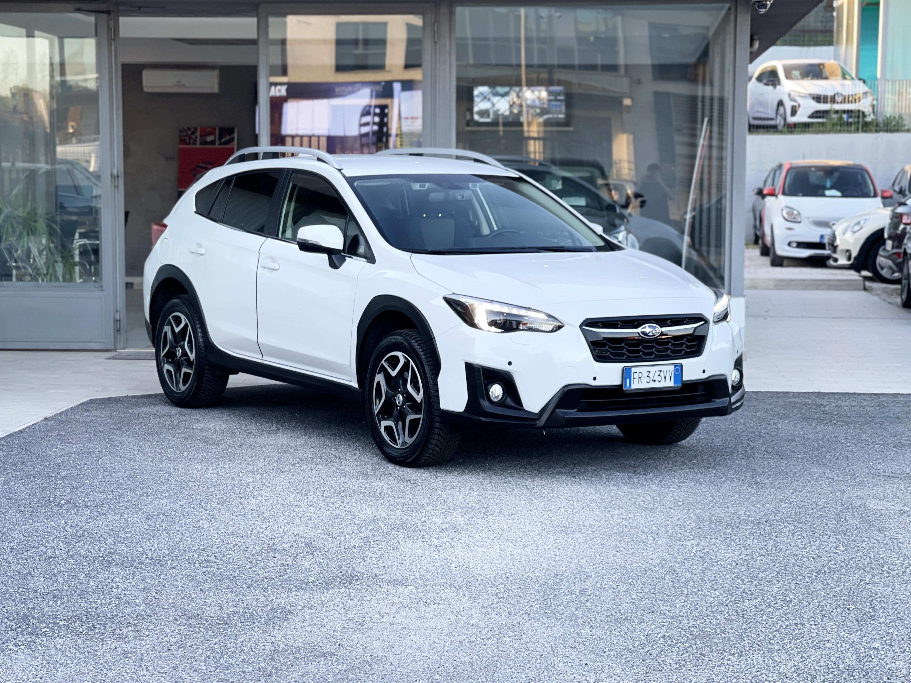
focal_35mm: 64
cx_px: 456
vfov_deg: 22.9
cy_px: 342
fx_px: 1684
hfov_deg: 30.3
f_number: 2.2
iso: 50
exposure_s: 1/121
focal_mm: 7.5
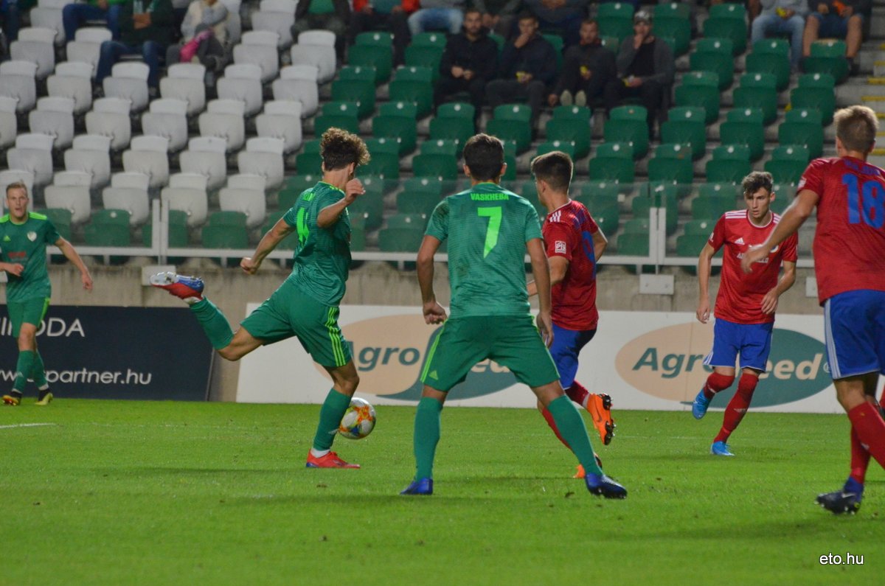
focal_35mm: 360
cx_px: 442
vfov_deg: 3.8
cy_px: 293
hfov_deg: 5.7
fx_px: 8832
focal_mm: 240
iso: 1600
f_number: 5.6
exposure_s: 1/400
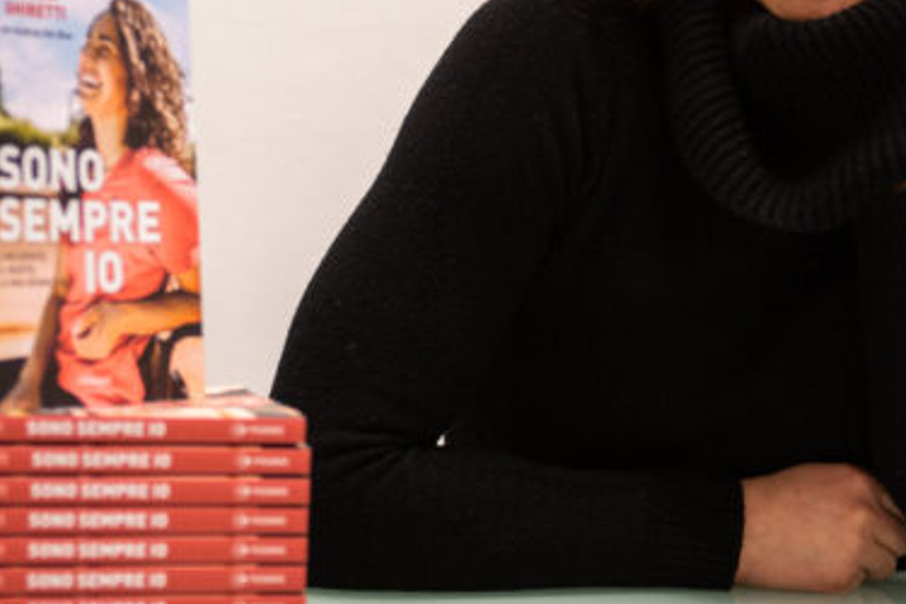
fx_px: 2818
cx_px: 428
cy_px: 138
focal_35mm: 112
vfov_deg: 12.2
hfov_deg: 18.3
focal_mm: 50
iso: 800
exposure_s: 1/125
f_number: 2.8
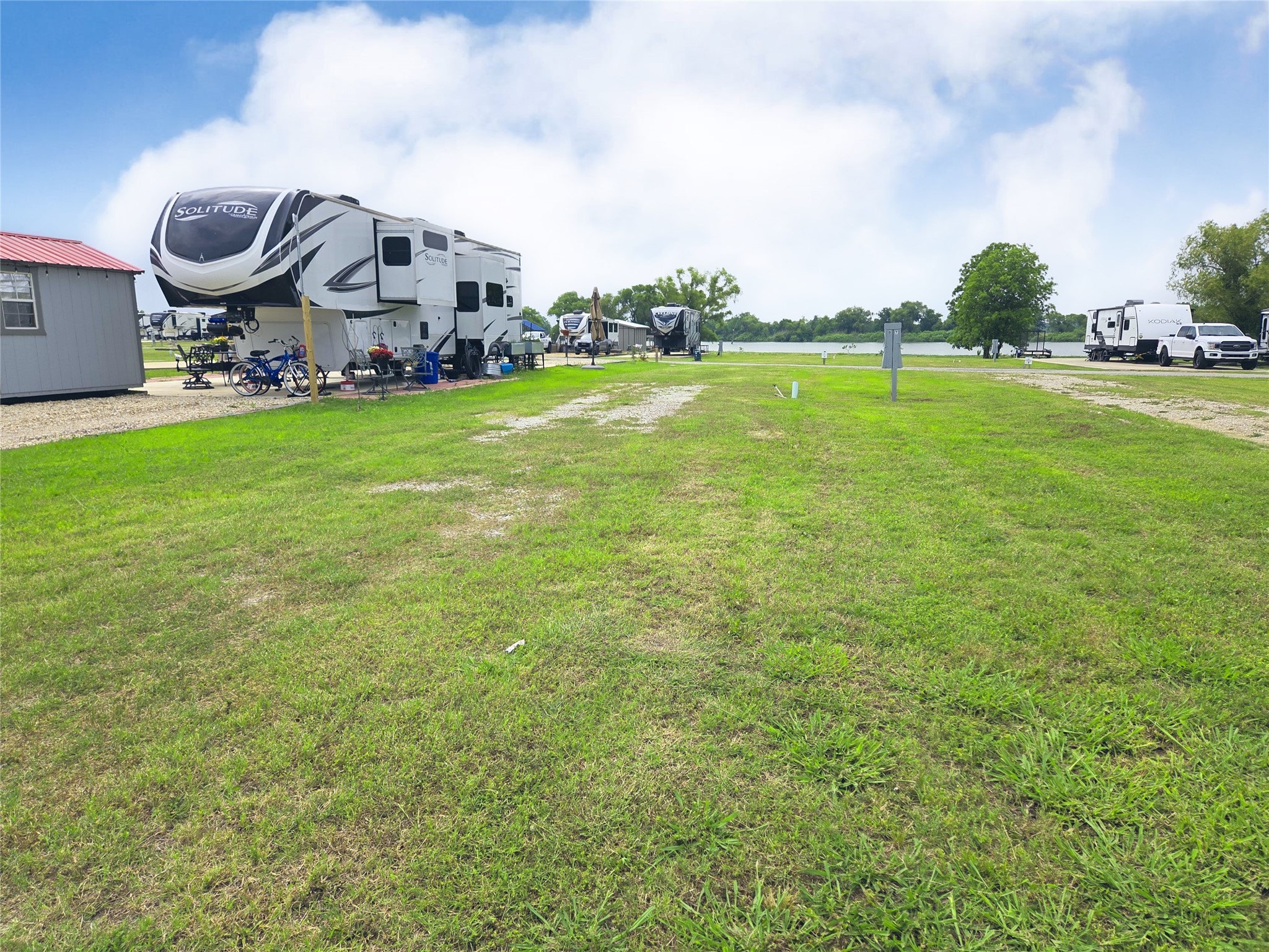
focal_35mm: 23
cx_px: 634
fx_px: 843
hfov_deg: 73.9
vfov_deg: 58.9
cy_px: 476
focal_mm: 5.4
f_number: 1.8
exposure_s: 1/3798
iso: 80
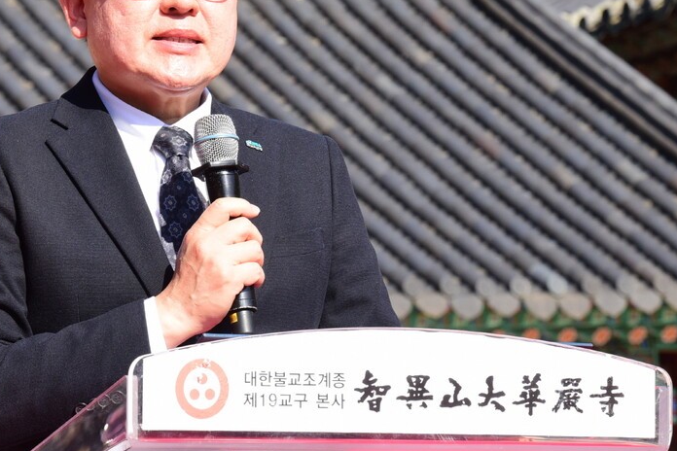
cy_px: 51
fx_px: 5190
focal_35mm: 276
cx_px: 172
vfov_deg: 5.0
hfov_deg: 7.5
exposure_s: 1/400
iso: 1000
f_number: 14
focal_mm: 150
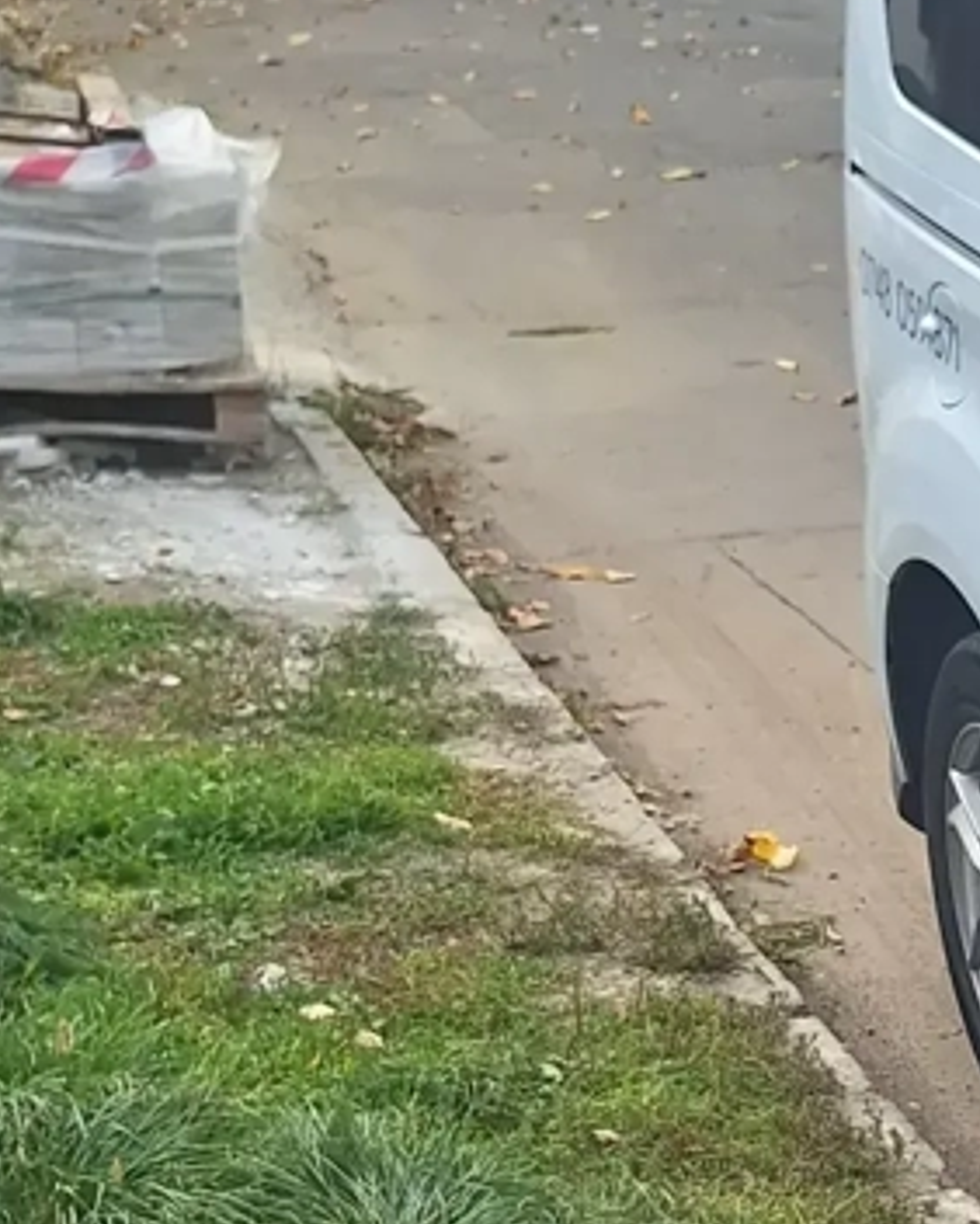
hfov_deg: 15.6
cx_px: 1731
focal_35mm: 85
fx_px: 3079
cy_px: 1179
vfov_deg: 21.8
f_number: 1.8
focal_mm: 5.54
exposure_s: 1/1795
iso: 40
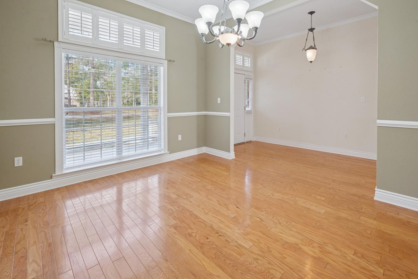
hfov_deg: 100.3
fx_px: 174
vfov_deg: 77.3
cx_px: 219
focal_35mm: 15
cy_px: 147
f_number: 9
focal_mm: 14
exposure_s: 1/40
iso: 400
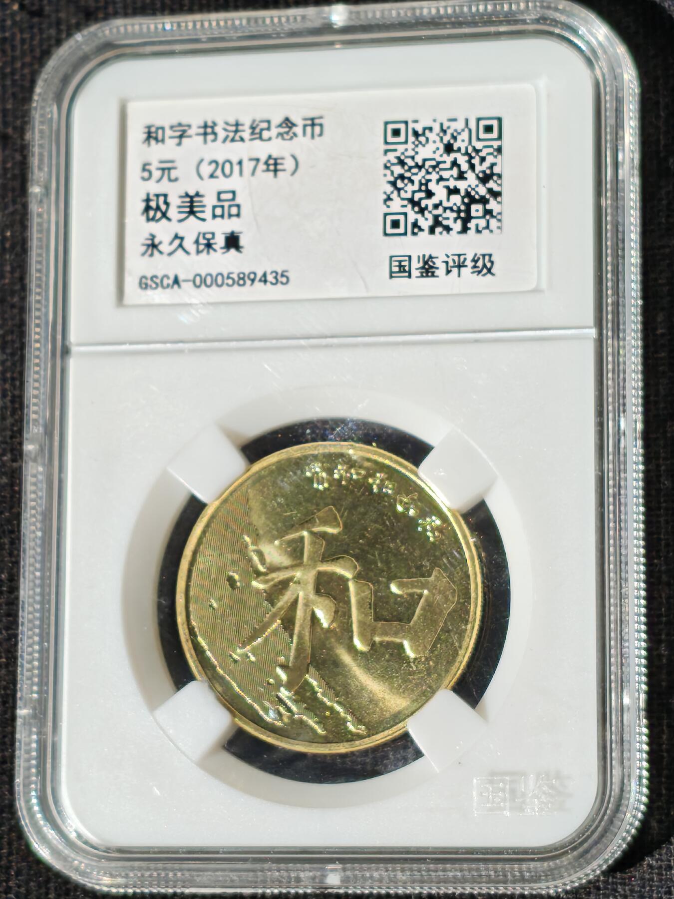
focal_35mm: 111
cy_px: 450
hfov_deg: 13.3
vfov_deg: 17.7
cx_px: 337
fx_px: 2882
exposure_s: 1/3252
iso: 50
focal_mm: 4.94
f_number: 1.5
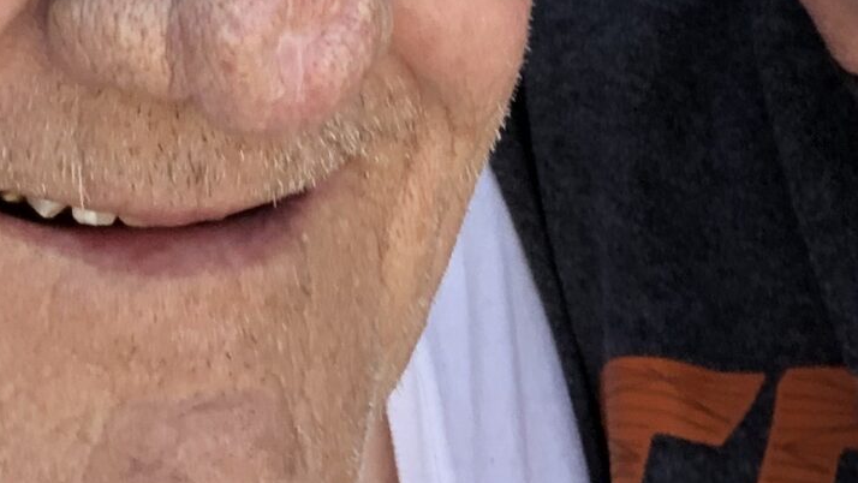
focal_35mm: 125
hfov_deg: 17.1
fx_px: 2844
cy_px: -559
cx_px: 475
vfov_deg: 9.0
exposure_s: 1/120
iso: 20
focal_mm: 2.87
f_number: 2.2
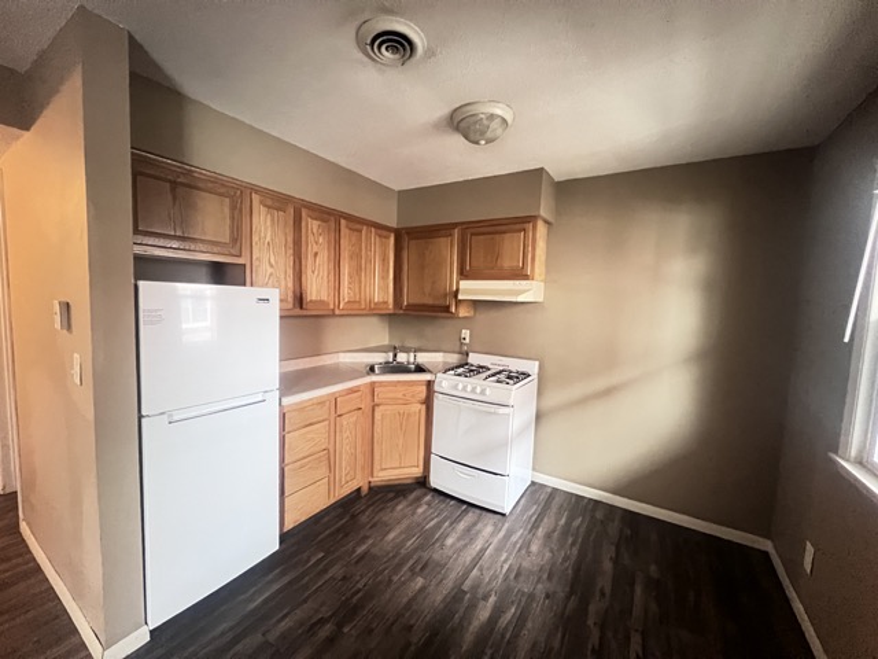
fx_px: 330
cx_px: 439
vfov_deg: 89.9
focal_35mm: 13
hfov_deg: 106.2
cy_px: 330
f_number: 1.8
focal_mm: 1.57
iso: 1600
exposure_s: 1/24
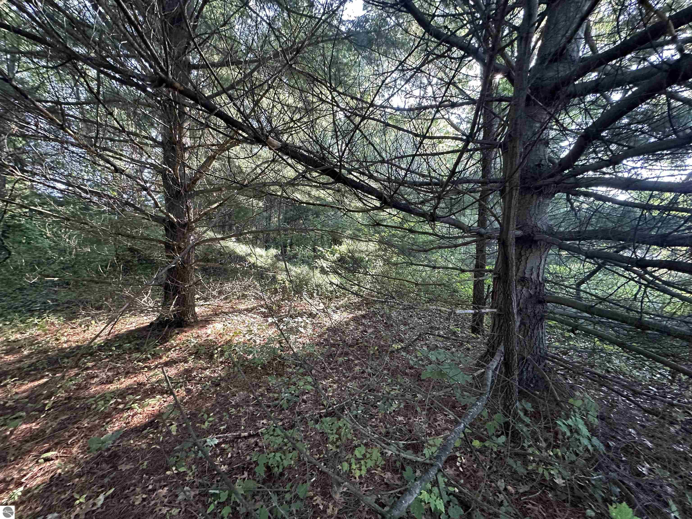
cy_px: 260
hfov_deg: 102.1
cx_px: 346
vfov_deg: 85.7
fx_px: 280
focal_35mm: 14
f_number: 2.2
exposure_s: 1/99
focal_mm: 2.22
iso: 250
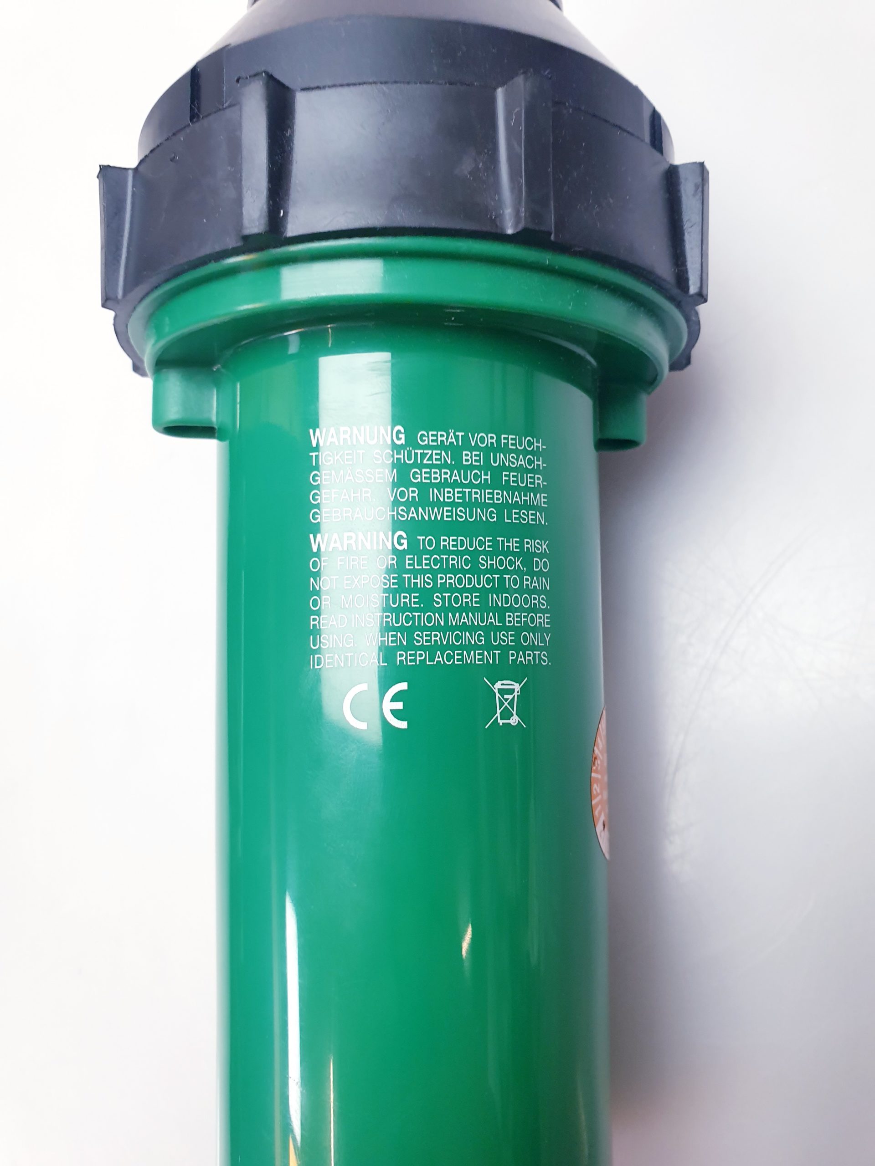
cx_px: 438
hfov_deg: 53.1
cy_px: 583
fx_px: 876
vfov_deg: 67.3
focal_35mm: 26
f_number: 2.4
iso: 160
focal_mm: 4.3
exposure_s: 1/50
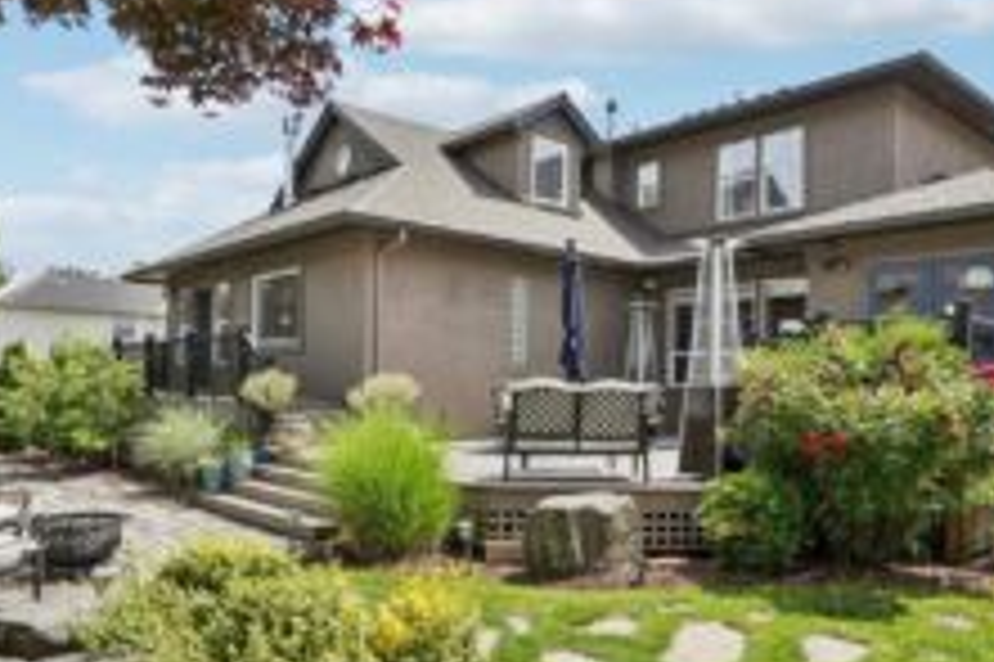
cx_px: 594
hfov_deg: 63.2
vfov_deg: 44.7
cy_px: 385
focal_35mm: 29
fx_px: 800
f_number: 8
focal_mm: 16
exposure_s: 1/640
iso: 400
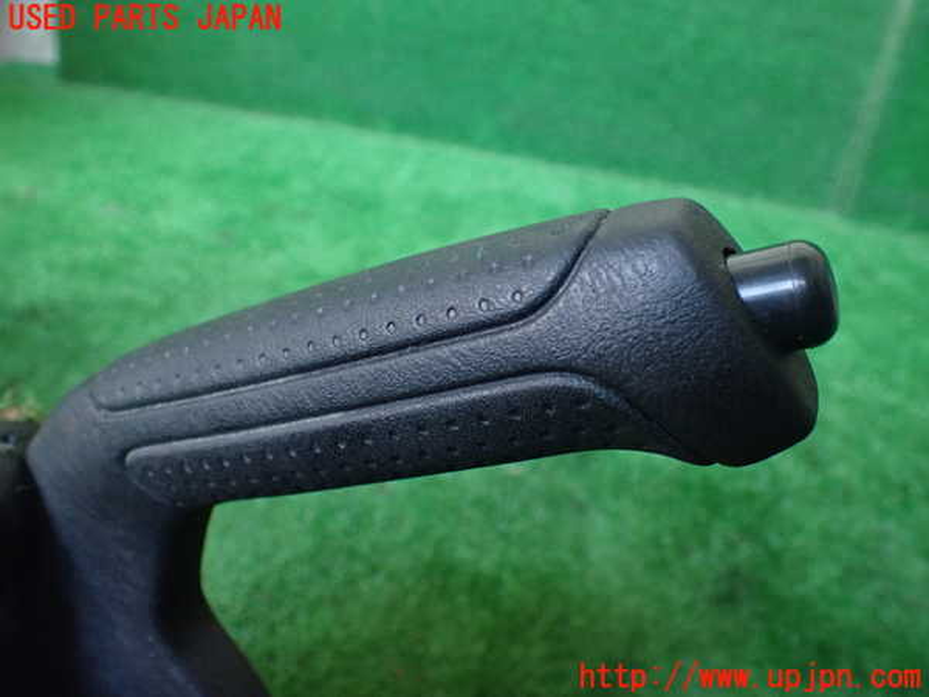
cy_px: 348
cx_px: 464
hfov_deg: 60.0
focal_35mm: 30
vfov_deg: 46.8
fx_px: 805
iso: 800
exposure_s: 1/100
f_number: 2.3
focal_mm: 5.4
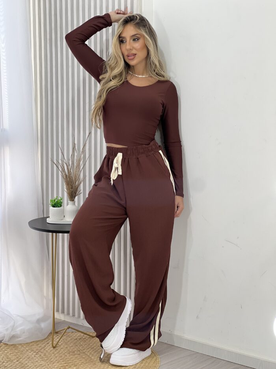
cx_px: 138
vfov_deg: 25.3
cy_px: 184
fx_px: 818
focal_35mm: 77
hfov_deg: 19.1
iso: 100
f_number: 2.8
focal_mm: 9
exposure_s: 1/120
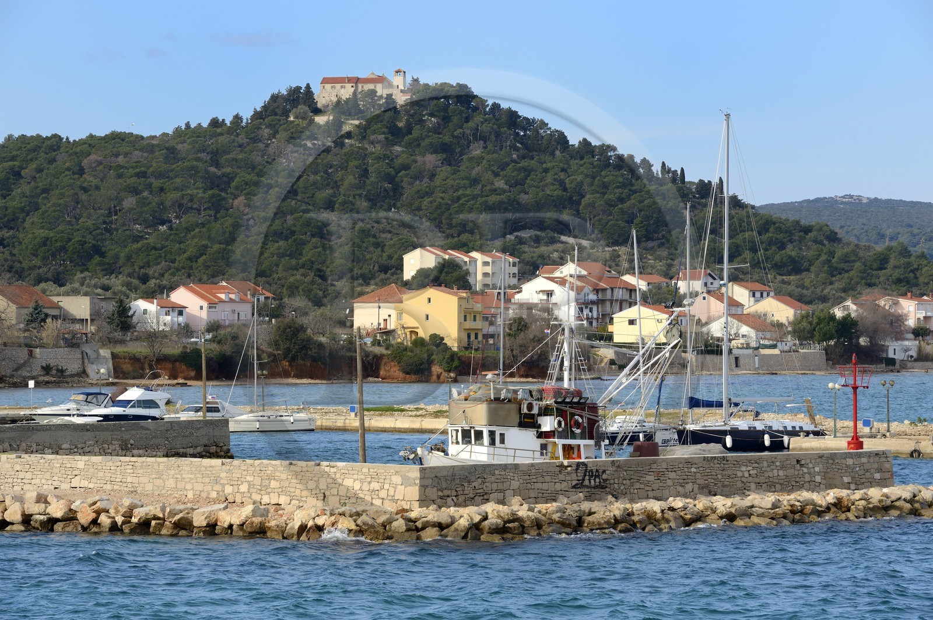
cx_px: 466
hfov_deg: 13.7
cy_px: 310
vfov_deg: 9.1
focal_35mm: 150
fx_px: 3884
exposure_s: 1/200
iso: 200
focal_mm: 150
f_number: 13
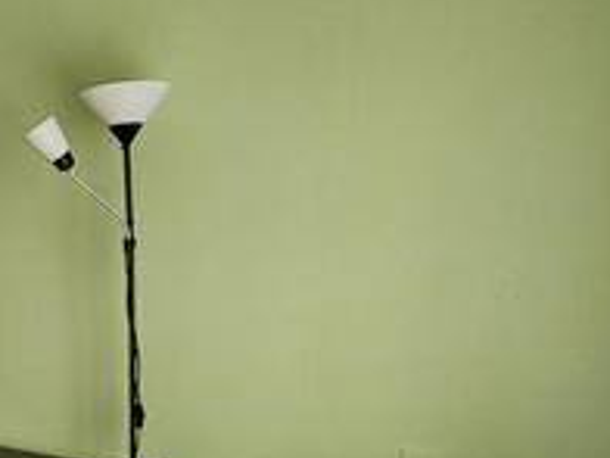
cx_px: -202
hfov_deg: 28.8
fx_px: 934
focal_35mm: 53
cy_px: 336
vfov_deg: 27.2
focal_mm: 2.2
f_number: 2.2
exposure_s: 1/50
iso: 400
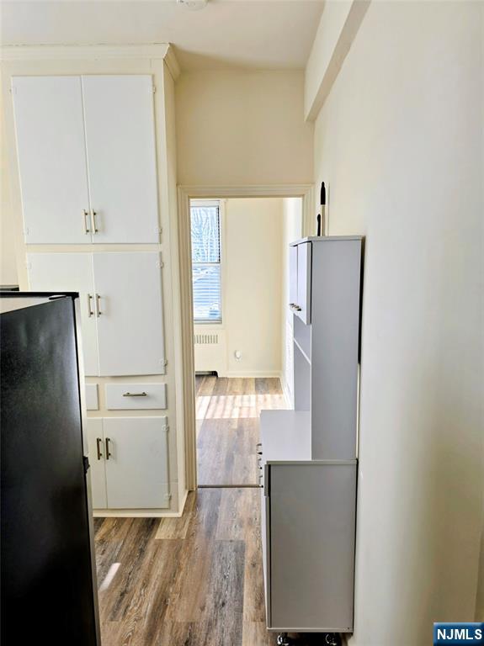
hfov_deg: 58.8
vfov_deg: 74.0
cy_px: 323
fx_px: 429
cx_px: 242
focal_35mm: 23
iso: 25
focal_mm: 6.3
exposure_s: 1/120
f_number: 1.7
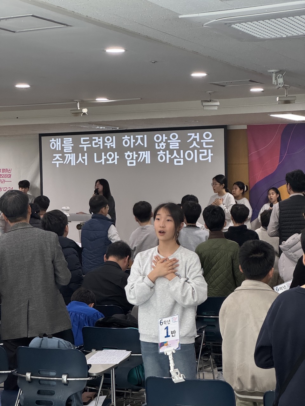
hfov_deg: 19.1
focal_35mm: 77
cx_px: 152
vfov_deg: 25.3
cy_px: 203
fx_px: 905
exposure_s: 1/120
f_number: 2.8
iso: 400
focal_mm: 9
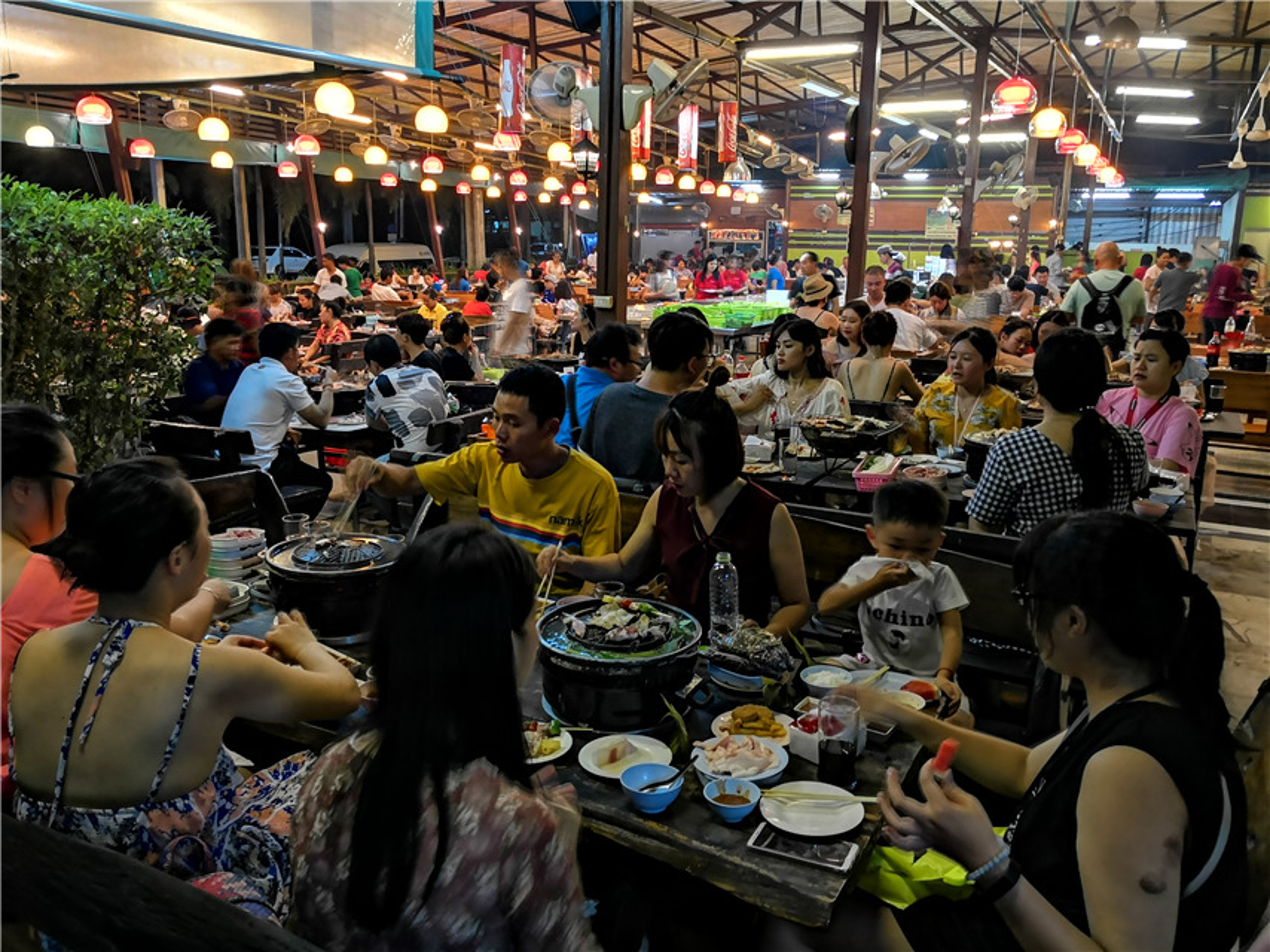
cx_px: 635
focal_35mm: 27
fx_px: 990
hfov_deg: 65.3
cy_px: 476
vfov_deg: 51.3
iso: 400
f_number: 1.6
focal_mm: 3.95
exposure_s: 4
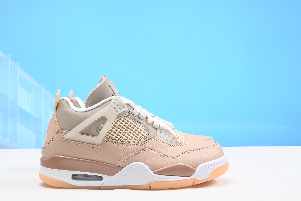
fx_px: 443
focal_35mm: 53
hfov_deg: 37.4
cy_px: 82
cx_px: 124
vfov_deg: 25.5
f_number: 16
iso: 100
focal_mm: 40
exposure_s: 1/2
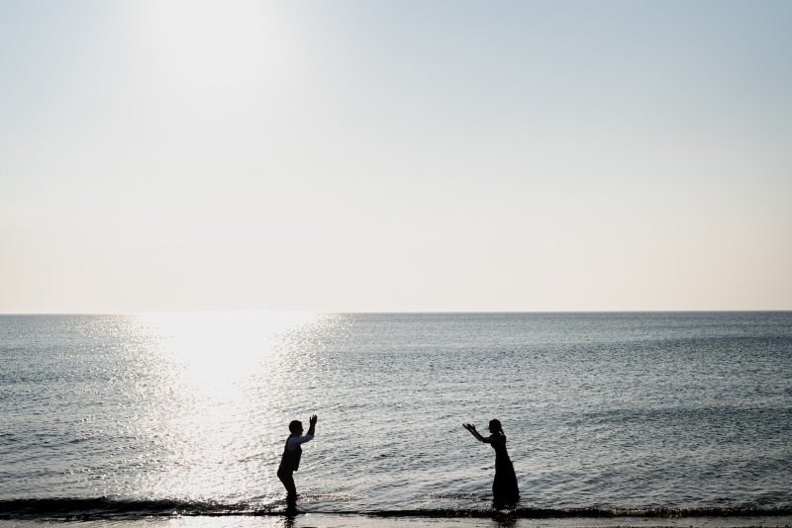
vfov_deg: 27.0
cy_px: 264
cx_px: 396
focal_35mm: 50
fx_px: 1100
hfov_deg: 39.6
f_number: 1.8
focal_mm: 50
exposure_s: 1/8000
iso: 100
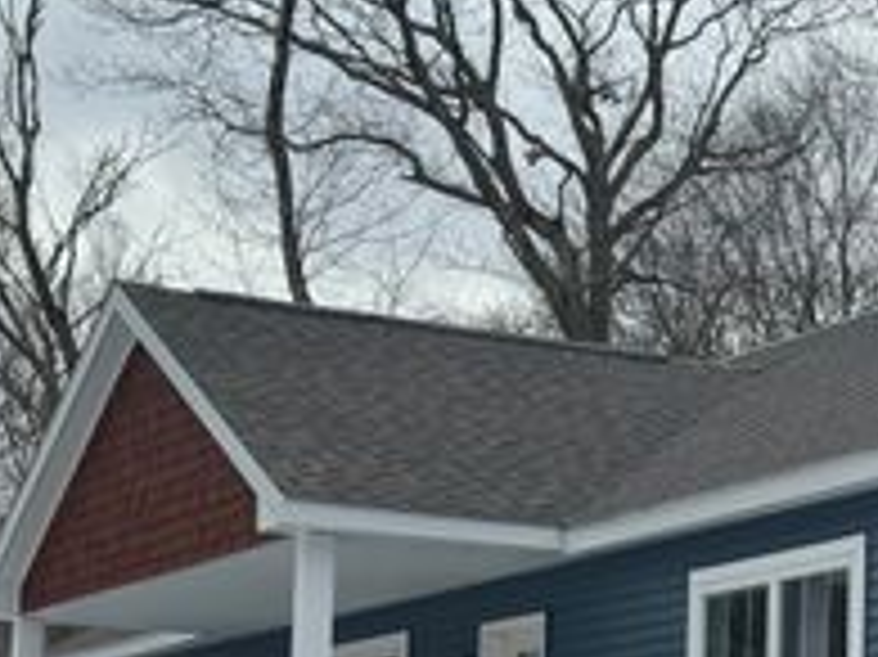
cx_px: 959
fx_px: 3118
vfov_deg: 11.9
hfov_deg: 15.6
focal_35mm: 123
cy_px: 713
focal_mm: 6.76
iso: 64
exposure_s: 1/2611
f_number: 1.78
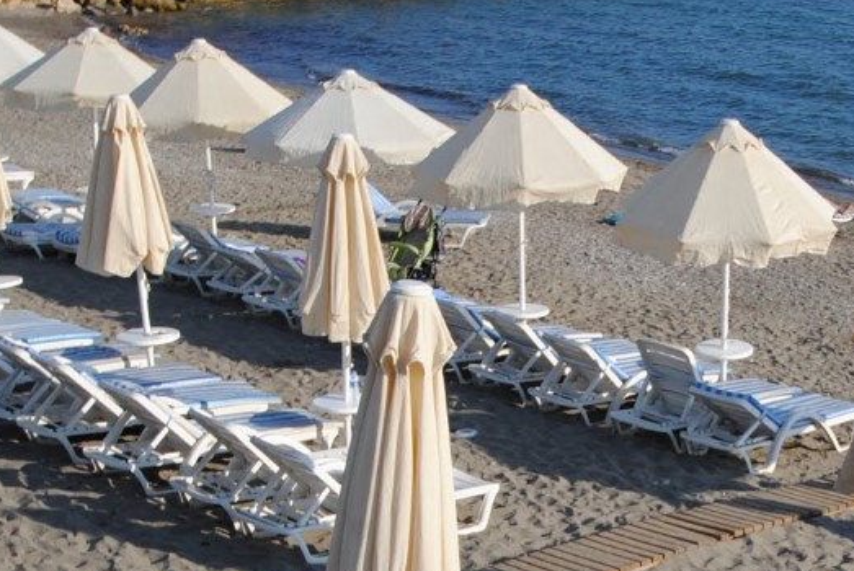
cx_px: 744
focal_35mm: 79
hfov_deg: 25.0
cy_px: 595
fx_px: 1876
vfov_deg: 16.9
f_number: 8
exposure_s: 1/250
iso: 100
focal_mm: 24
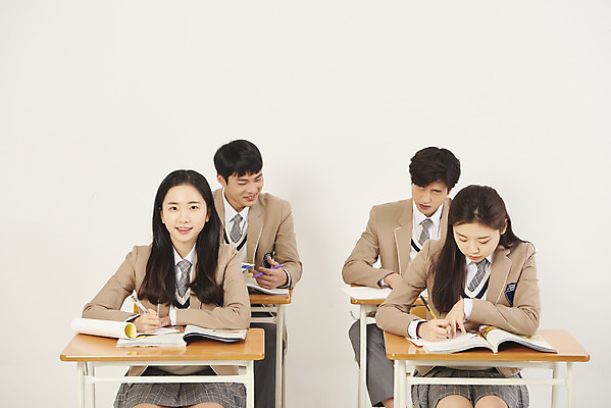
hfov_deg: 28.8
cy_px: 204
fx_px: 1189
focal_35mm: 70
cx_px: 306
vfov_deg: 19.5
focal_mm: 70
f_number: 8
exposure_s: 1/125
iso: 200
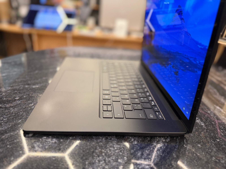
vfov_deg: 56.8
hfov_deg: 71.6
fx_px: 157
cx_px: 113
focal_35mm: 24
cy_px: 84
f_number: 1.78
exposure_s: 1/60
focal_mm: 6.76
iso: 250
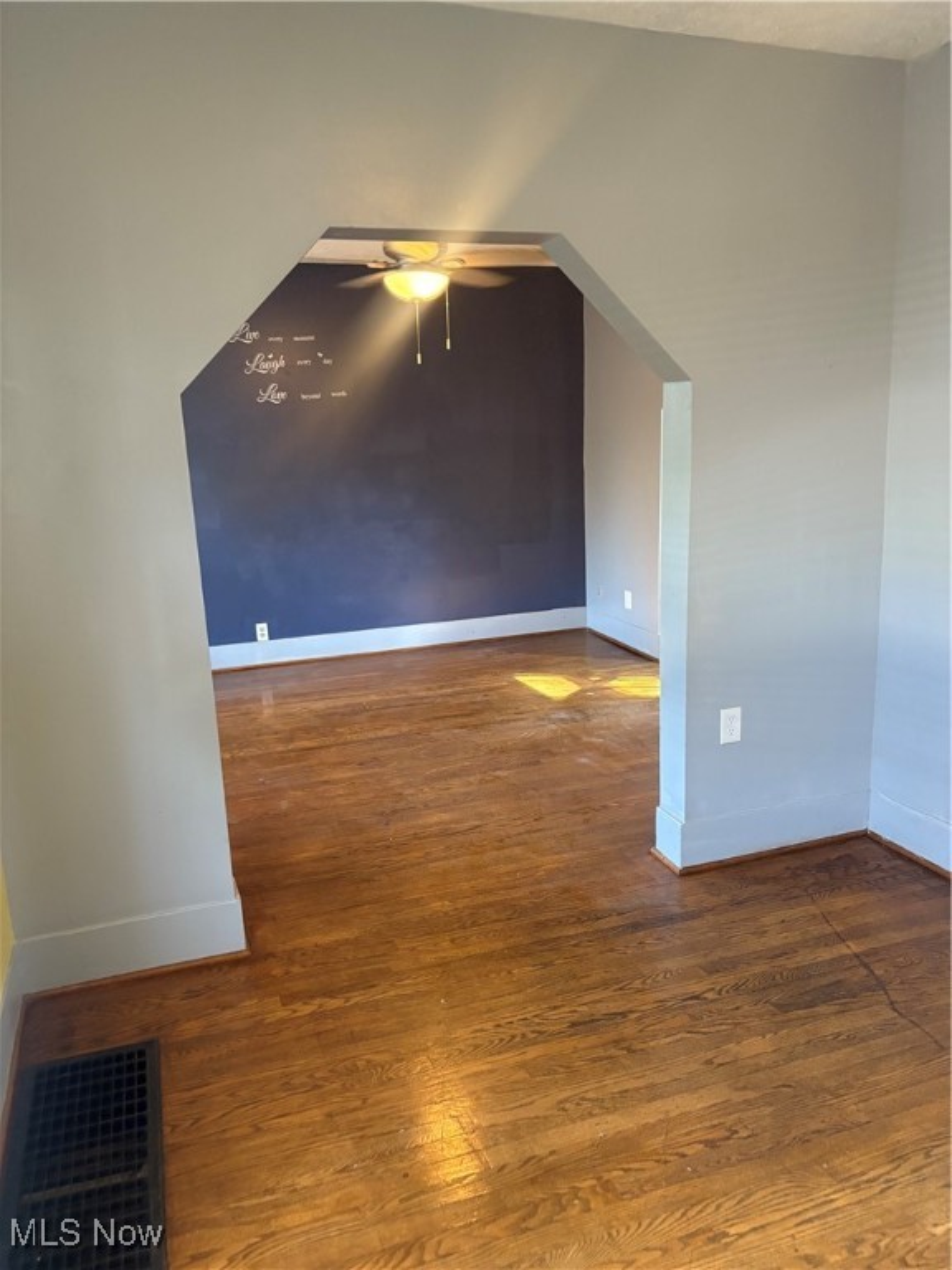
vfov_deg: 67.3
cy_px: 635
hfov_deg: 53.1
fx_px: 953
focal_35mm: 26
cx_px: 476
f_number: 1.6
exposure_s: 1/60
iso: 320
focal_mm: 5.96
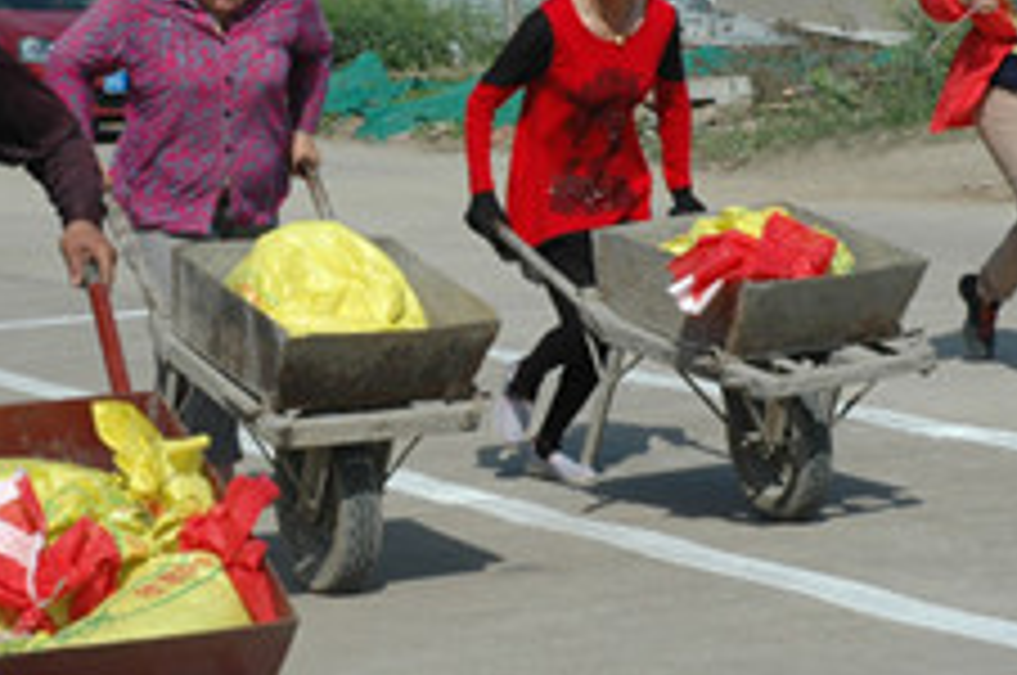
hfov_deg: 12.9
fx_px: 4485
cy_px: 200
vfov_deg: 8.6
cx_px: 432
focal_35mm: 159
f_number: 10
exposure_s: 1/400
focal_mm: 48
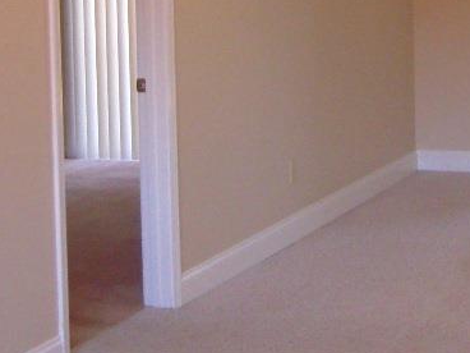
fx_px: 1548
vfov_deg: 12.7
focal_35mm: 114
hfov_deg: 17.0
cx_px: 447
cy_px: -49
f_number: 3.2
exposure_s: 1/50
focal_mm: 7.3
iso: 640
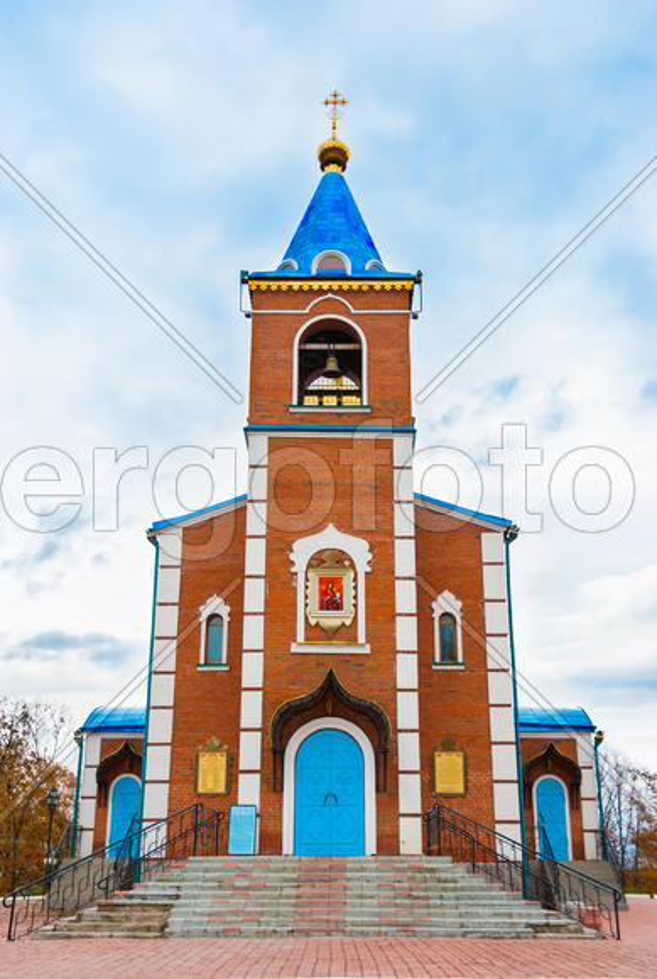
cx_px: 328
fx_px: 981
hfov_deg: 37.0
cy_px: 490
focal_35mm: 36
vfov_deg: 53.0
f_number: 5.6
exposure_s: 1/125
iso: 100
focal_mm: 24
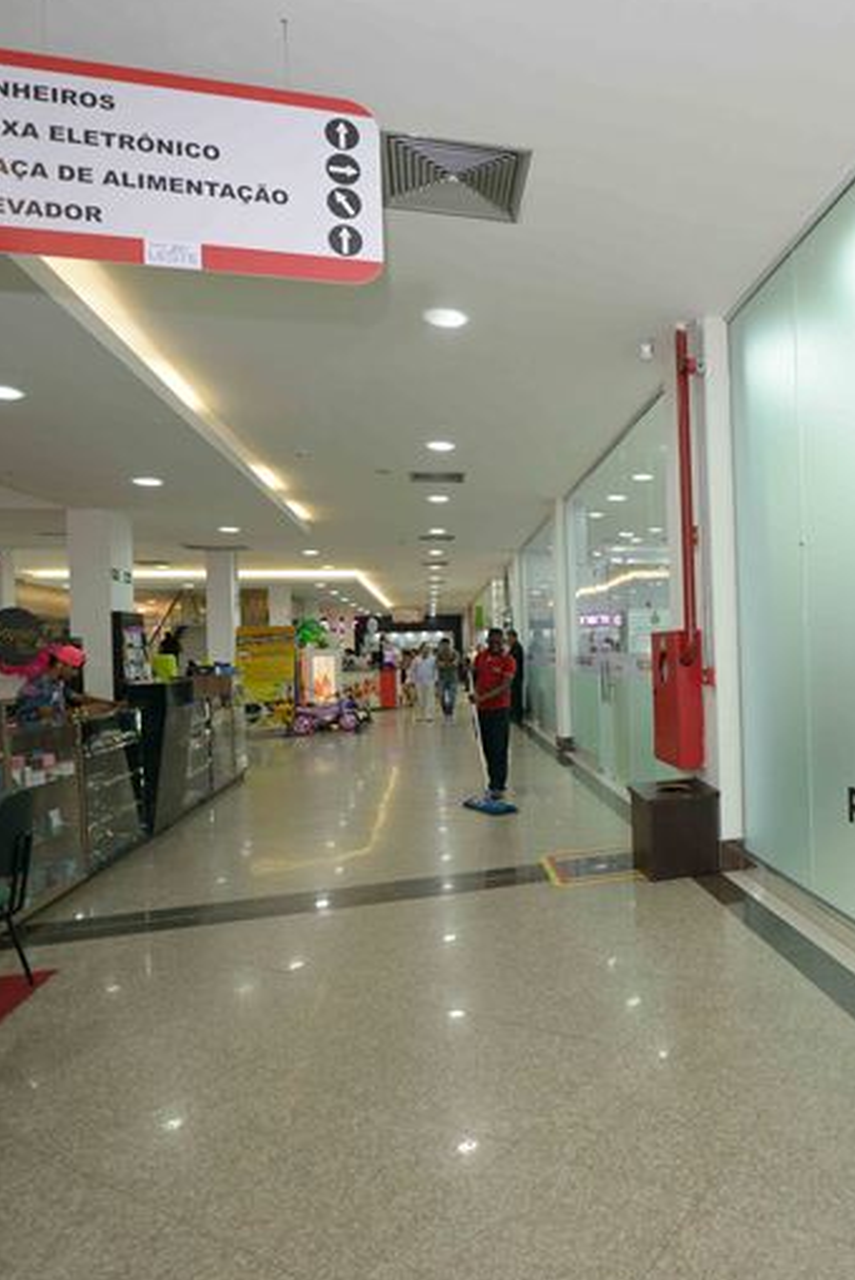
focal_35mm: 22
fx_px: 783
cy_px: 654
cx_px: 717
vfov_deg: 78.5
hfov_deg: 52.5
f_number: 3.3
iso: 1000
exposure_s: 1/180
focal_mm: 14
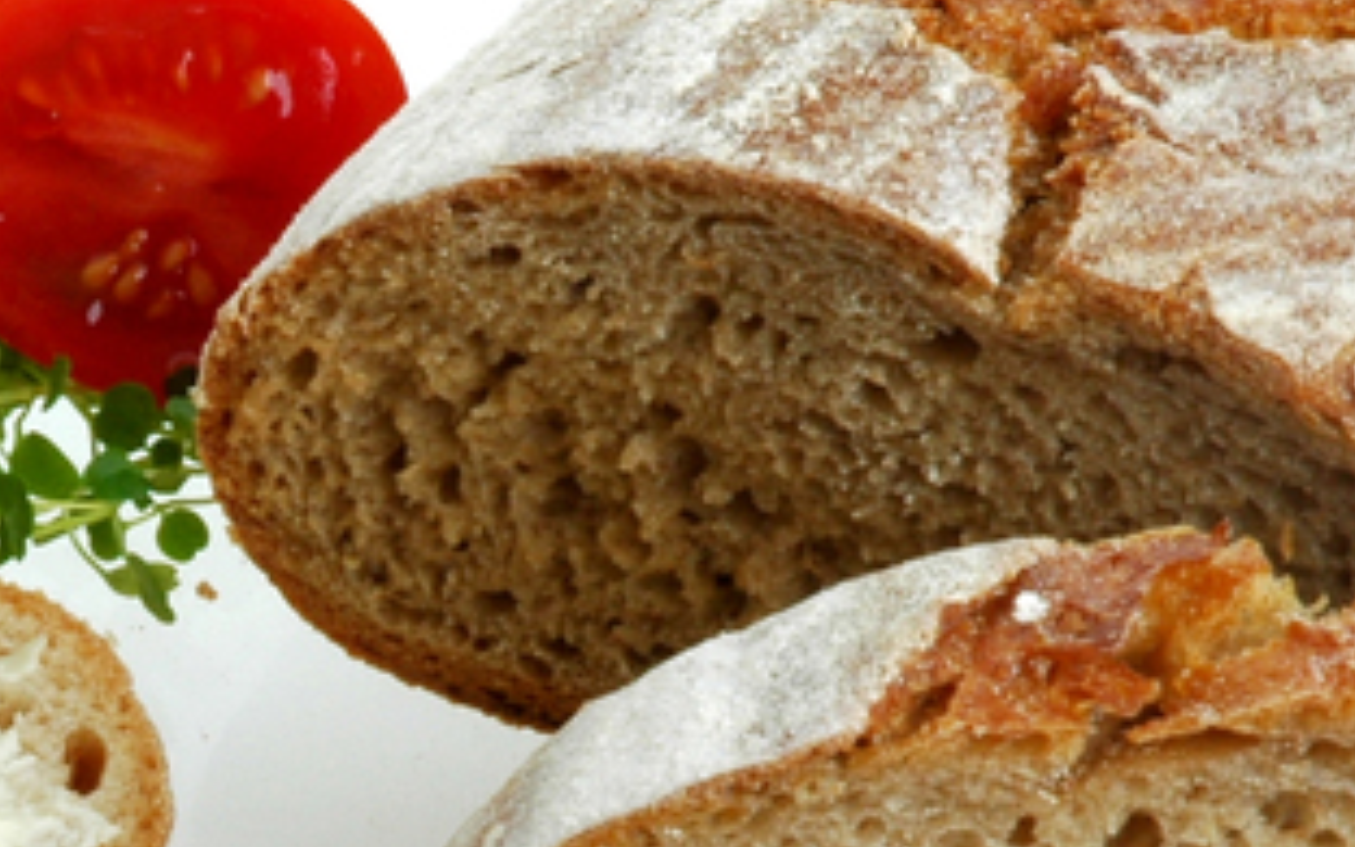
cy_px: 912
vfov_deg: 3.8
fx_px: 12666
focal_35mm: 343
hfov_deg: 6.1
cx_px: 78
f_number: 22
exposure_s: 1/60
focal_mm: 70
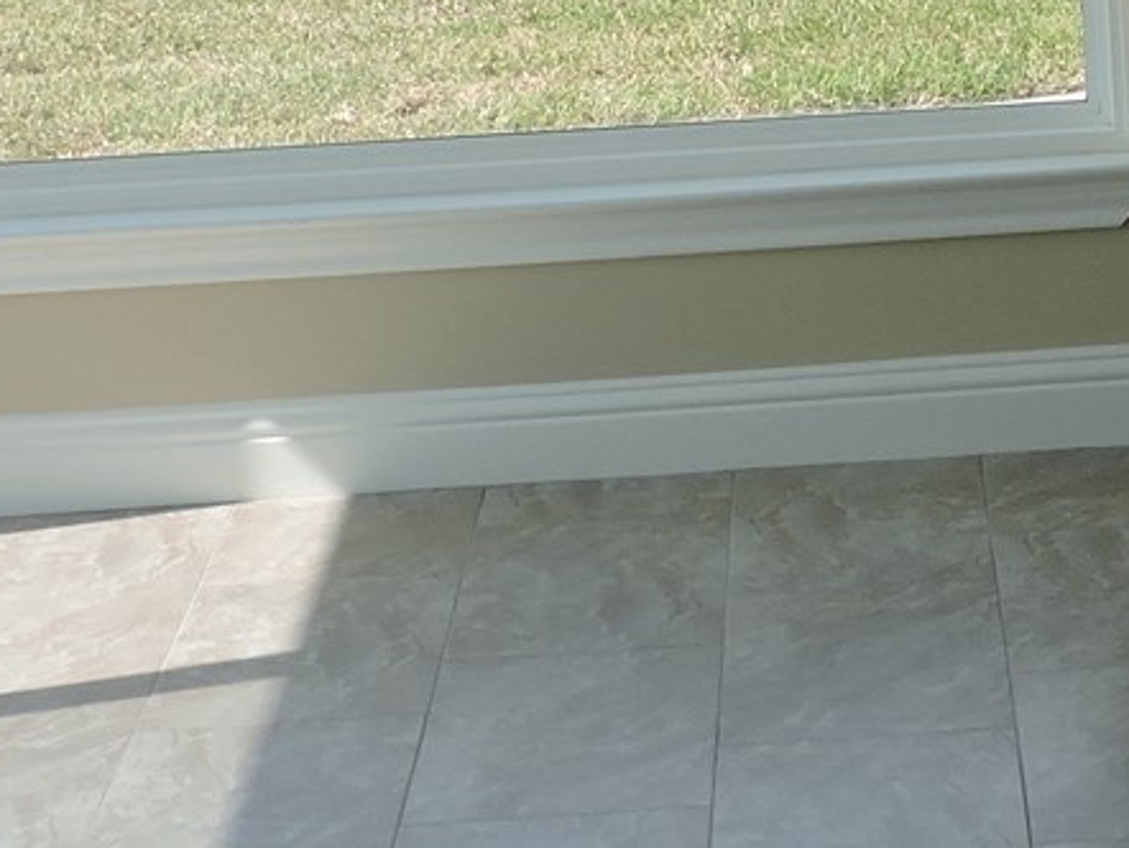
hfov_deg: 11.8
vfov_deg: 9.1
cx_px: 1479
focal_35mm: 162
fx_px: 5286
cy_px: 54
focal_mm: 6.2
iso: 100
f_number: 3.3
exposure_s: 1/500
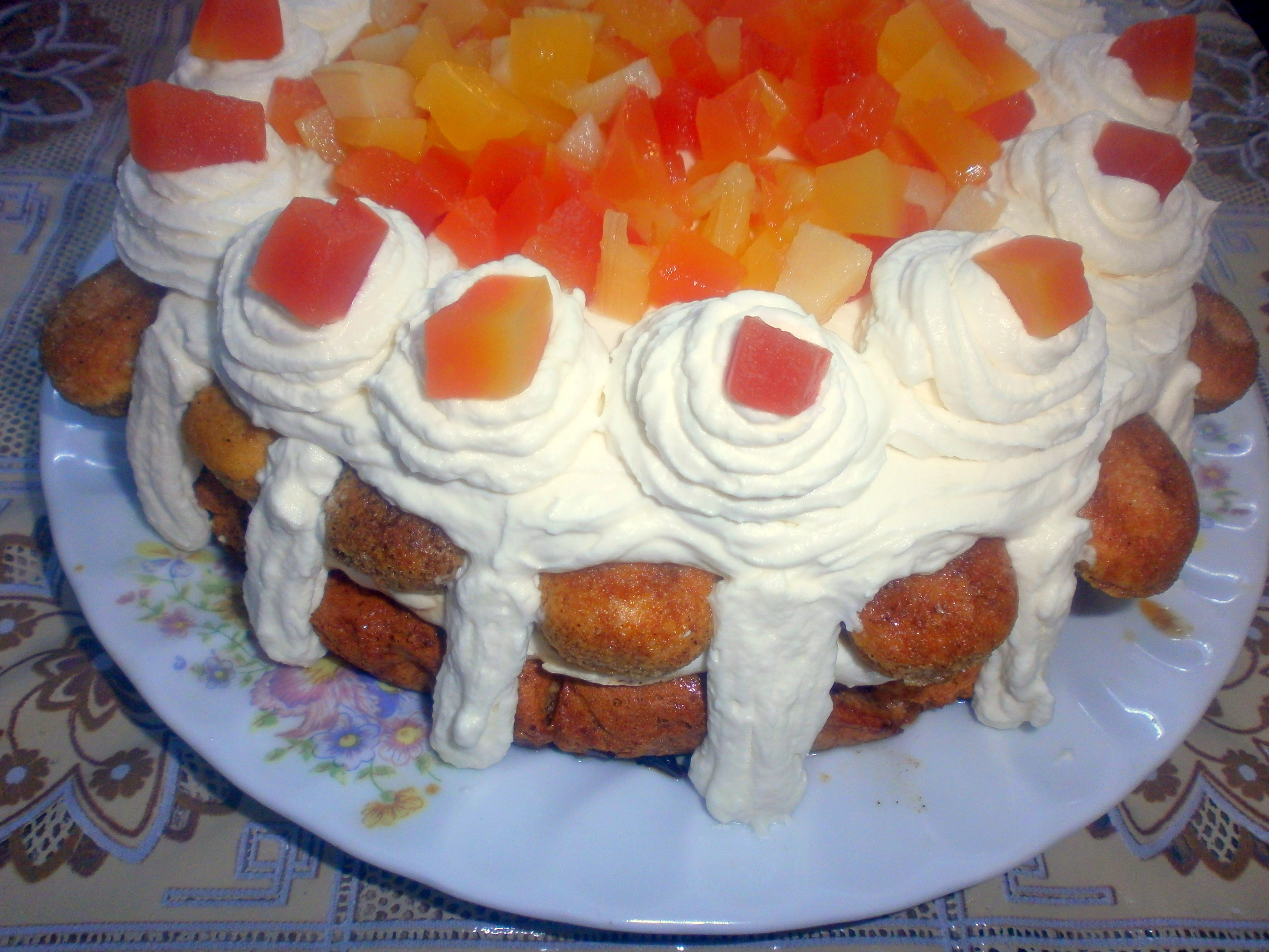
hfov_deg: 65.3
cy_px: 476
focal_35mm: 27
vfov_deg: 51.4
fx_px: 990
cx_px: 634
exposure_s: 1/30
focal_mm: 4.8
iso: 125
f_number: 2.9
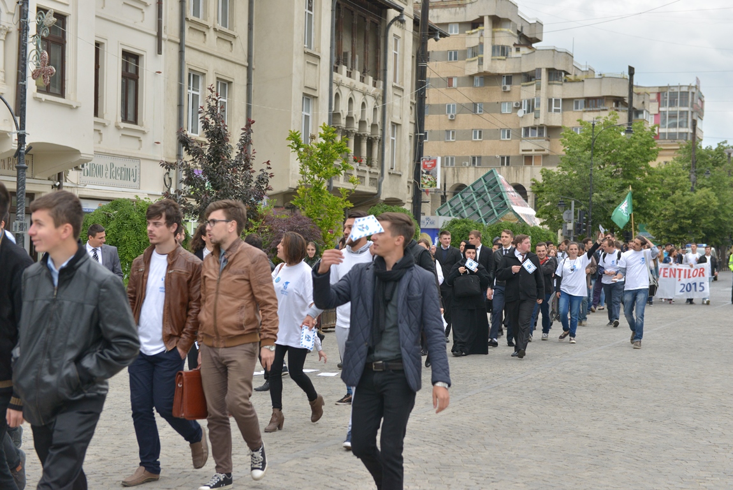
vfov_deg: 23.4
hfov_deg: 34.5
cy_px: 245
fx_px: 1181
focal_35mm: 58
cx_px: 366
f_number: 3.5
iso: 800
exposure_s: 1/1250
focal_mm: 58
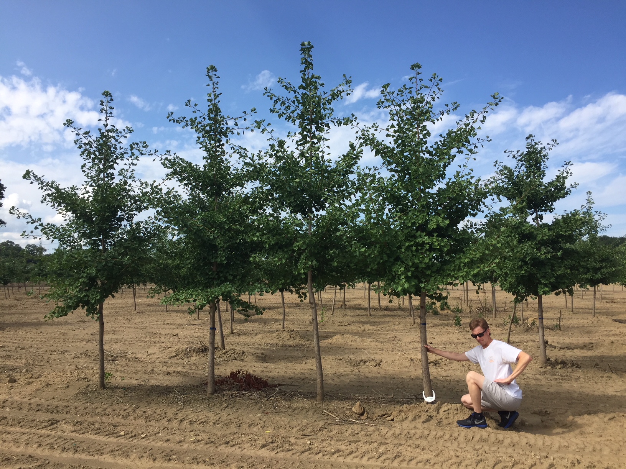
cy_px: 234
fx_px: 524
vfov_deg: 48.2
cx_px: 313
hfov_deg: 61.7
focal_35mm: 29
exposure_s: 1/1647
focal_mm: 4.15
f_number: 2.2
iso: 32
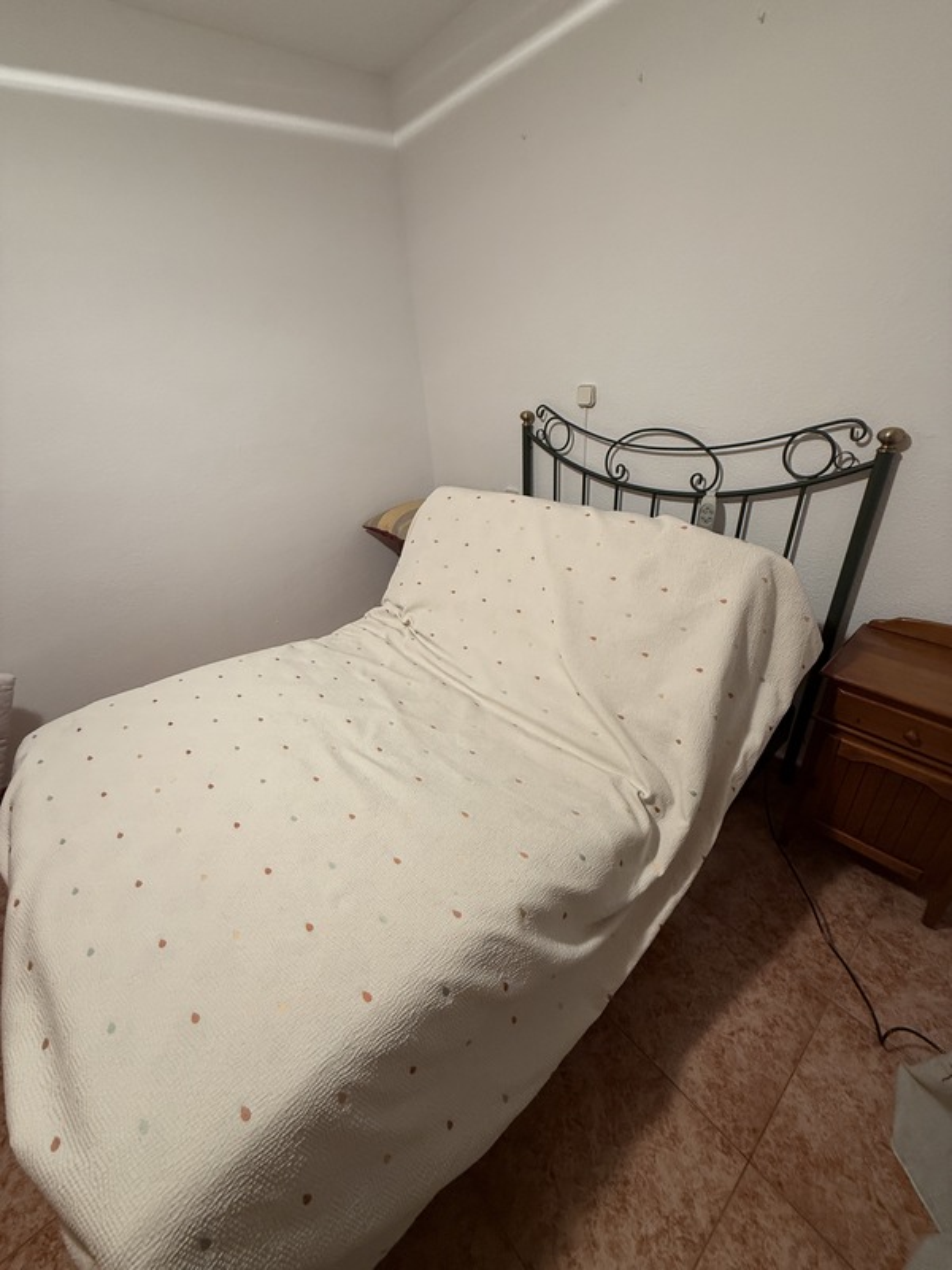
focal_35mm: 14
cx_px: 476
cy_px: 635
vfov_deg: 102.1
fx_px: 513
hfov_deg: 85.7
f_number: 2.2
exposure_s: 1/100
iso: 200
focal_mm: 2.22
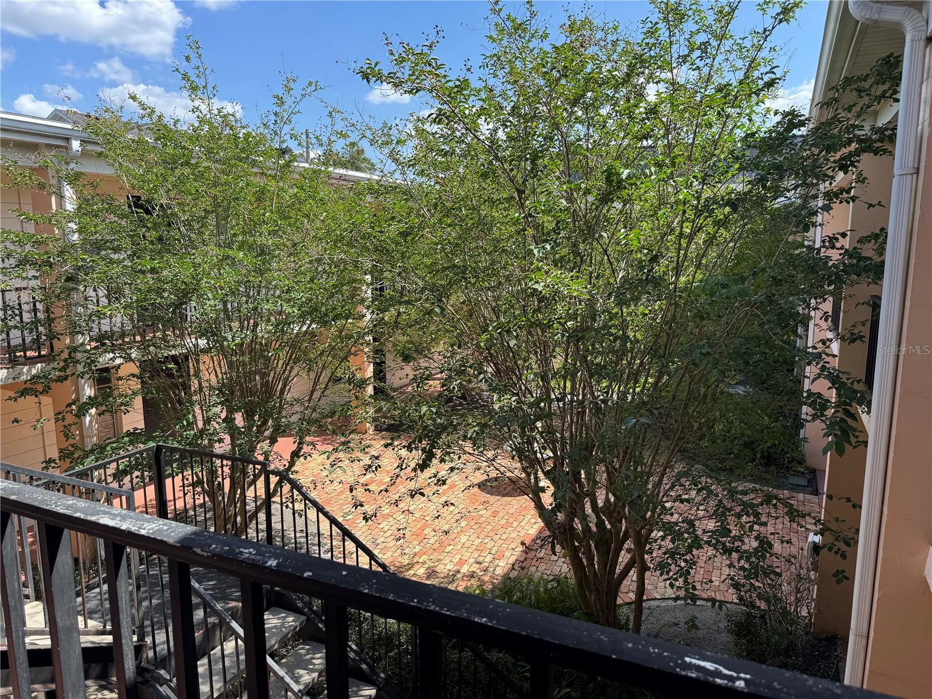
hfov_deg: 71.6
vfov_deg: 56.8
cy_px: 350
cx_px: 466
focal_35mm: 24
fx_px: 646
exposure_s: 1/1597
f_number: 1.78
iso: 80
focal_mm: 6.76
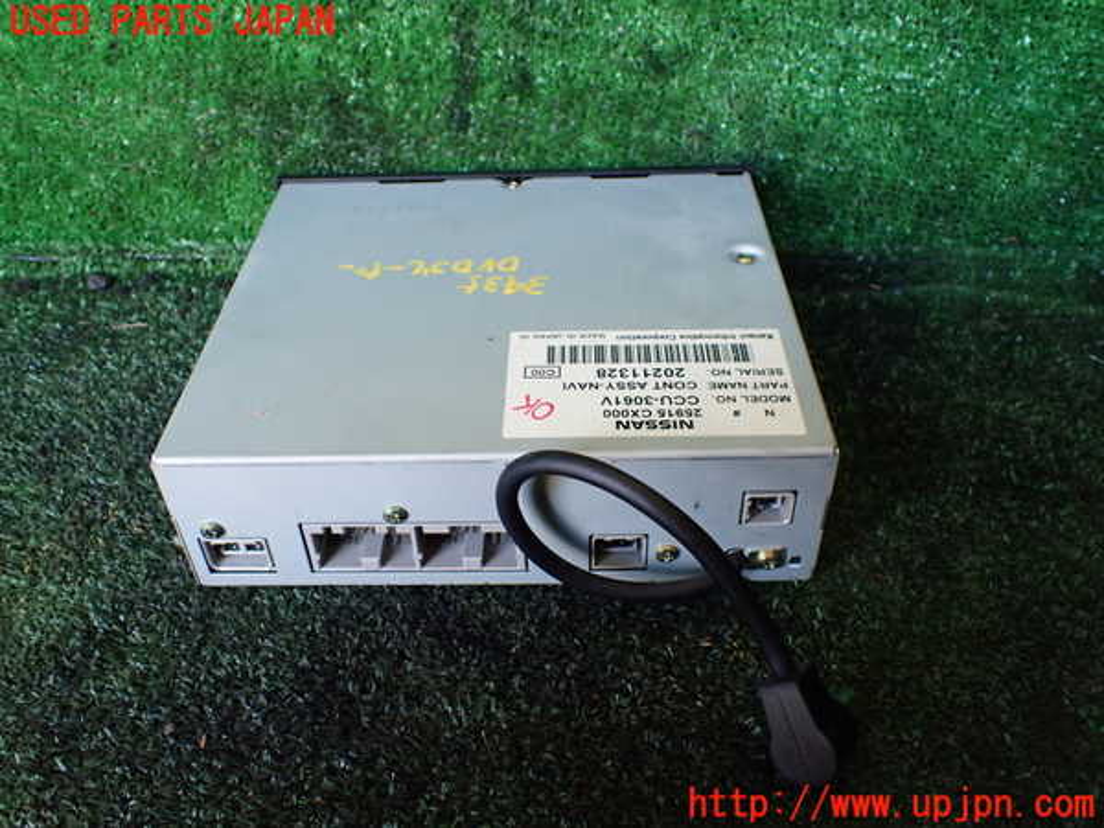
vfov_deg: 46.8
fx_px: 957
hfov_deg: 60.0
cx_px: 552
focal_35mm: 30
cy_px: 414
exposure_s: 1/125
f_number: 2.3
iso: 500
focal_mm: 5.4
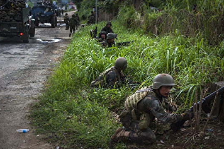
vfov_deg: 27.0
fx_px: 311
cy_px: 77
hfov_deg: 39.6
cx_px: 122
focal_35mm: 50
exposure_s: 1/800
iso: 400
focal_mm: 45
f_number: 2.8
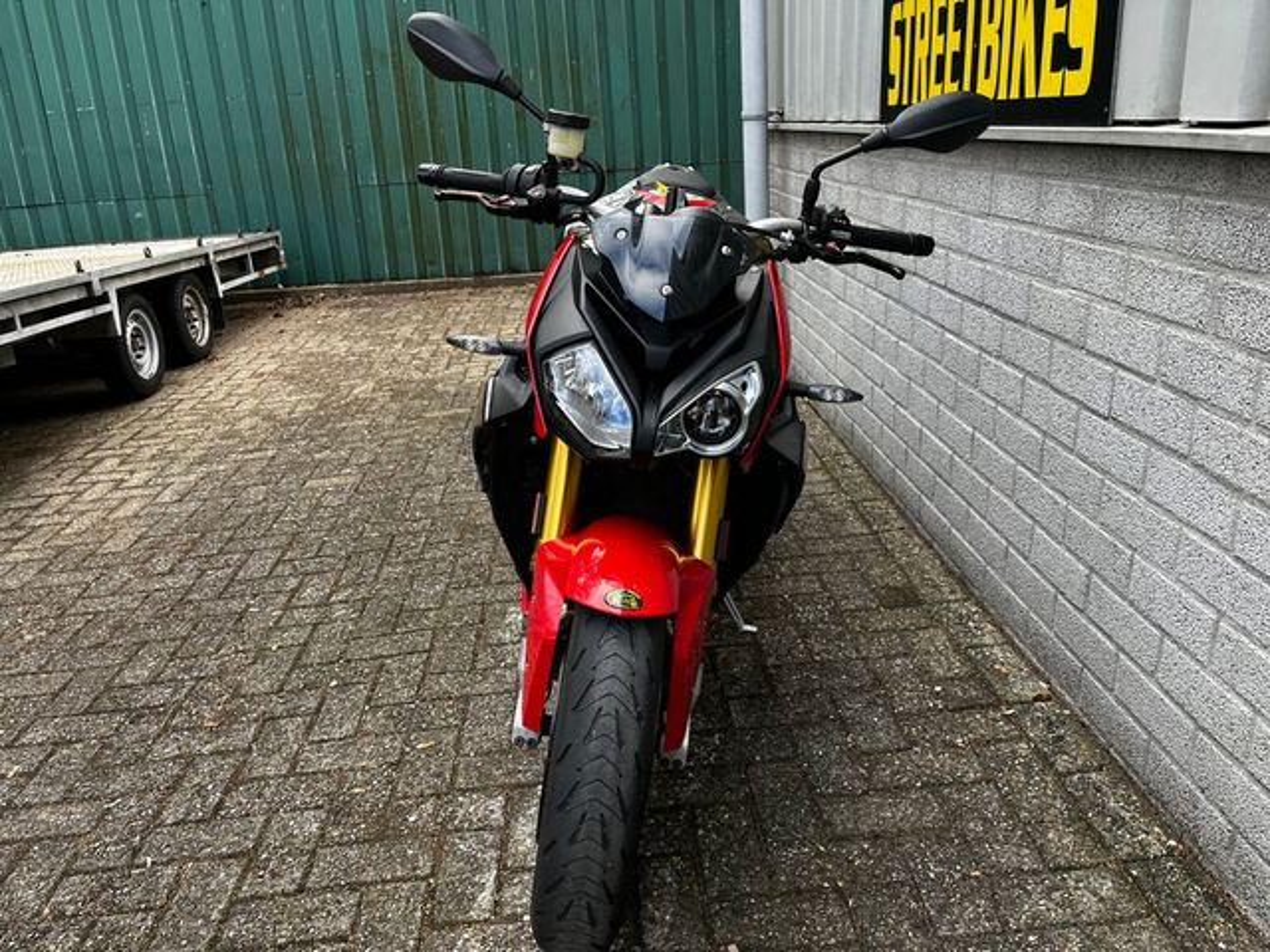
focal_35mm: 26
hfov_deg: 67.3
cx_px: 635
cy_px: 476
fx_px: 954
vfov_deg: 53.1
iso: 32
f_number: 1.6
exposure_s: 1/133
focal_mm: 5.1
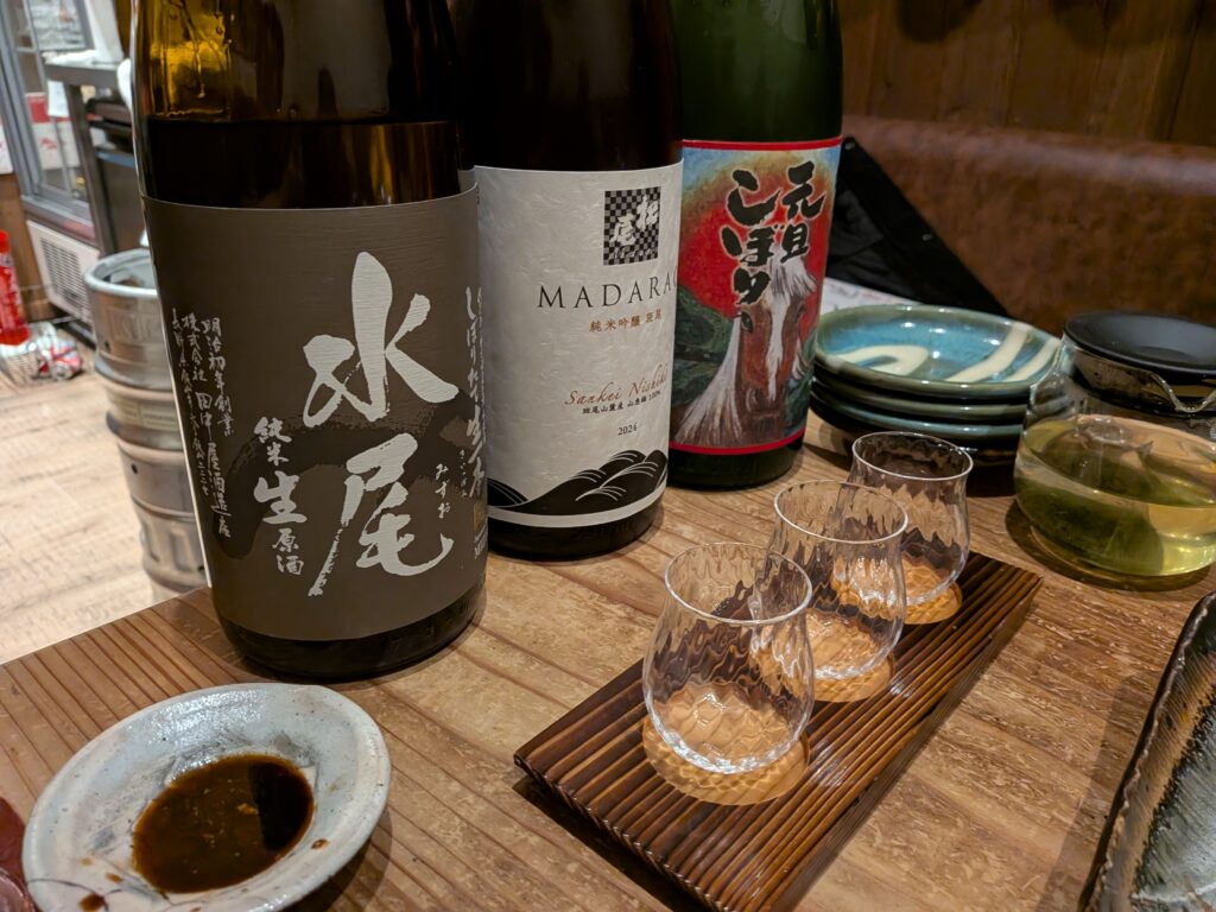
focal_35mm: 24
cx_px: 608
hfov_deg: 71.6
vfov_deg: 56.8
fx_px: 843
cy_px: 456
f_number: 1.7
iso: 516
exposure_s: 1/33.3
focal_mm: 4.53
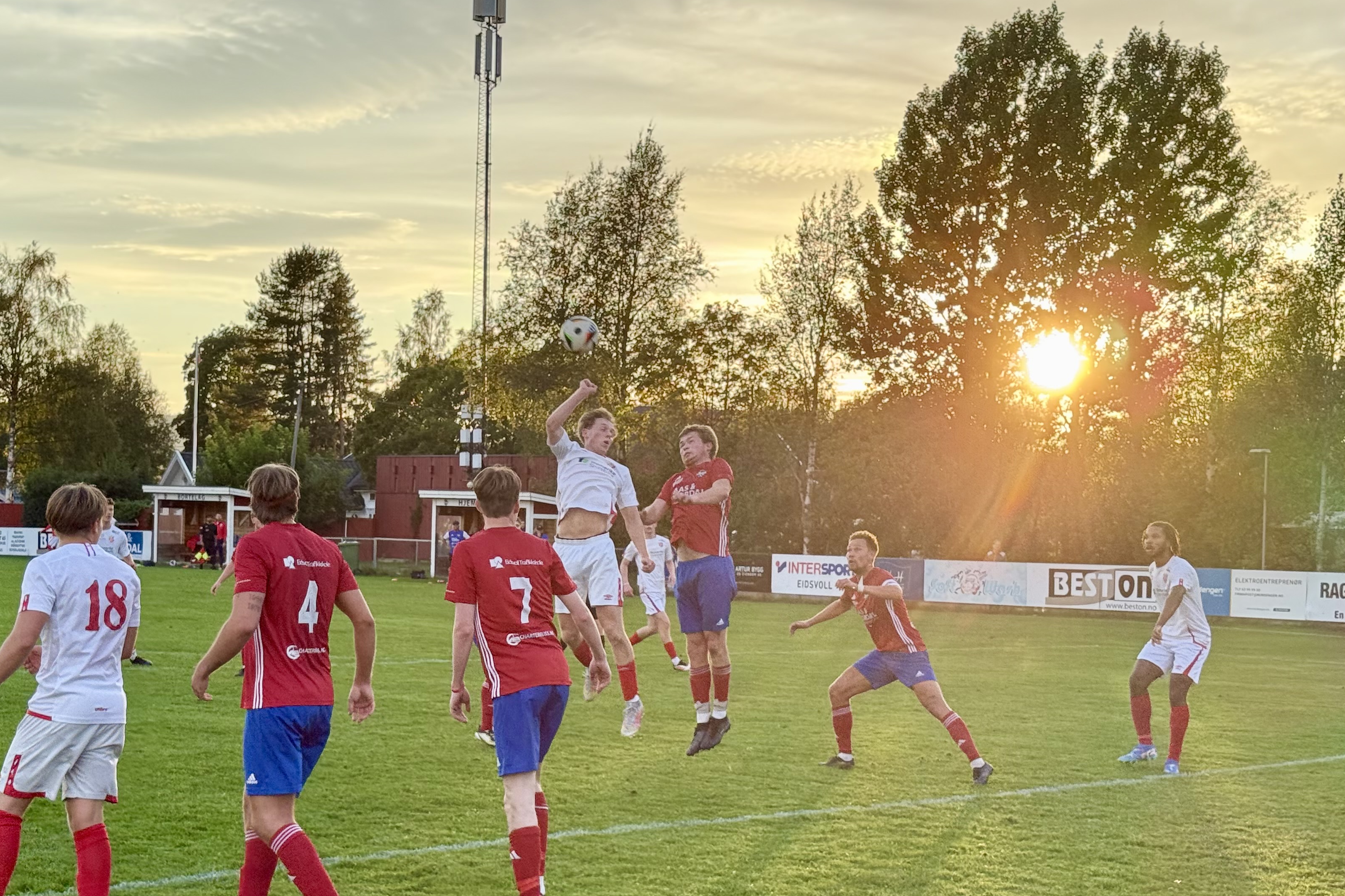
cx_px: 508
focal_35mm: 63
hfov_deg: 31.8
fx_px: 2354
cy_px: 563
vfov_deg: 21.5
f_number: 1.78
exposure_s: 1/472
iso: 64
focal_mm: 6.76
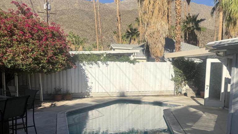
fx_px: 221
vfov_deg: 32.9
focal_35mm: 35
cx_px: 119
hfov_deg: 56.6
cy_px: 104
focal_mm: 6.76
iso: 80
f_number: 1.78
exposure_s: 1/4975
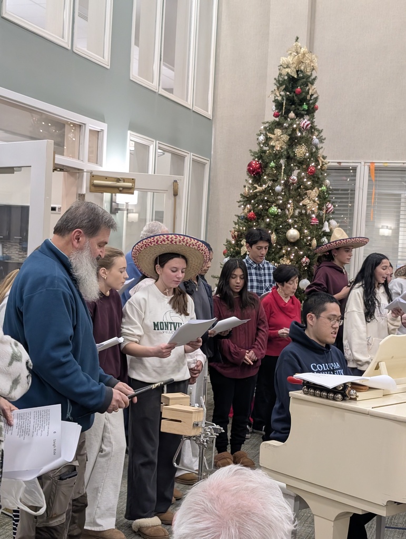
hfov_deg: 29.7
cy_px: 270
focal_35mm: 49
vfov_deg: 38.9
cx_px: 203
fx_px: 764
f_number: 1.68
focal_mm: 6.9
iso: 551
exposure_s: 1/120
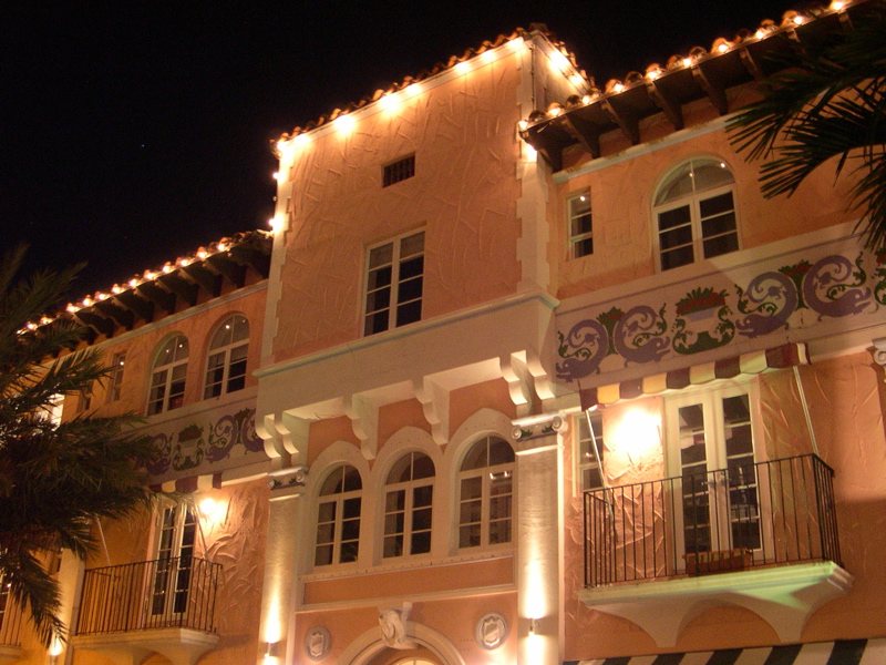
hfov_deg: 49.0
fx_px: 973
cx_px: 443
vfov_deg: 37.7
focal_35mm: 38
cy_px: 332
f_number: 2.8
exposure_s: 1/3.3
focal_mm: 8
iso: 400
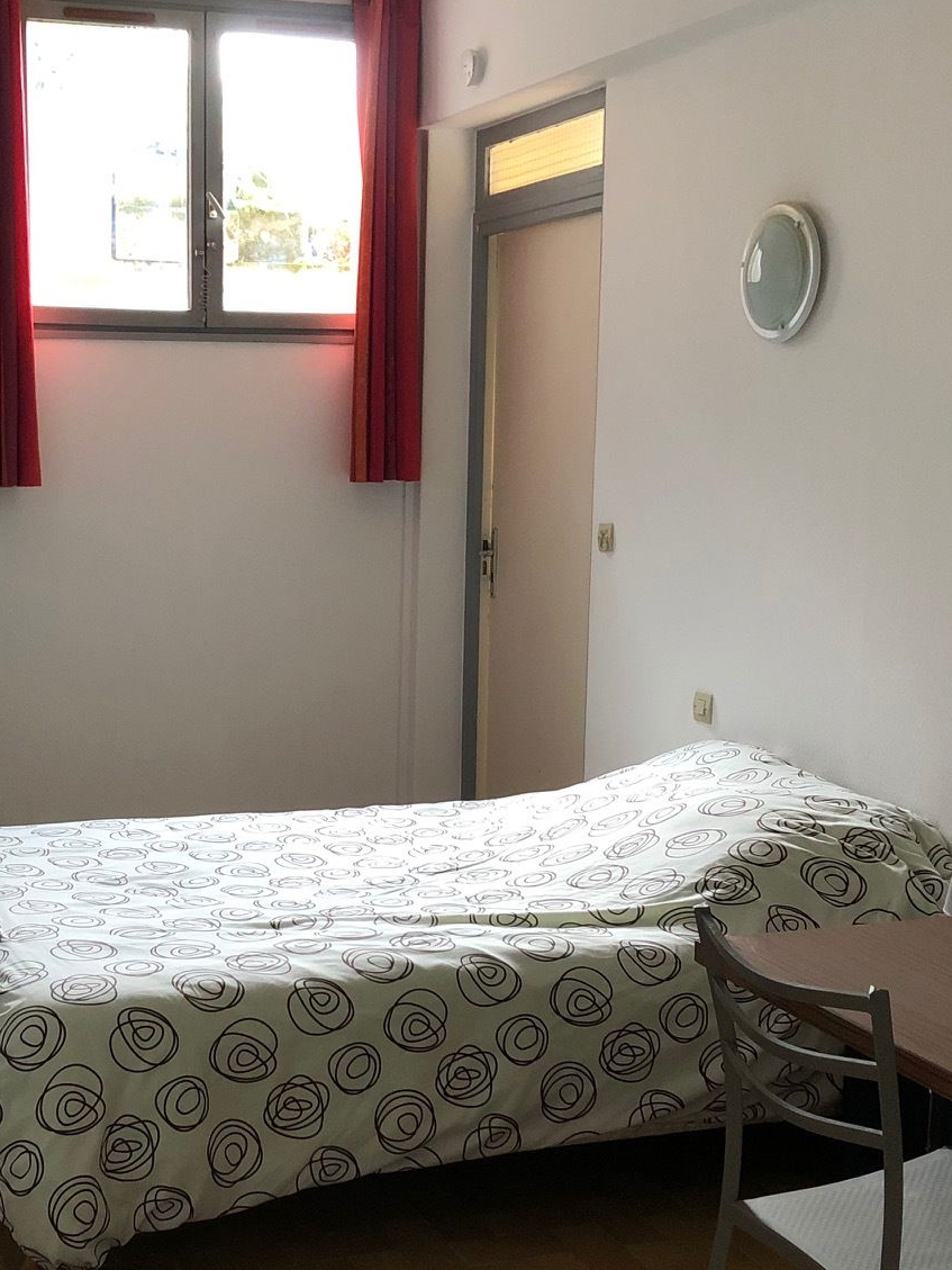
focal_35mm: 50
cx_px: 271
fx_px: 1833
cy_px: 776
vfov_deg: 38.0
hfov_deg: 28.8
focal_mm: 3.99
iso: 80
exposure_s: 1/17
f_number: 1.8
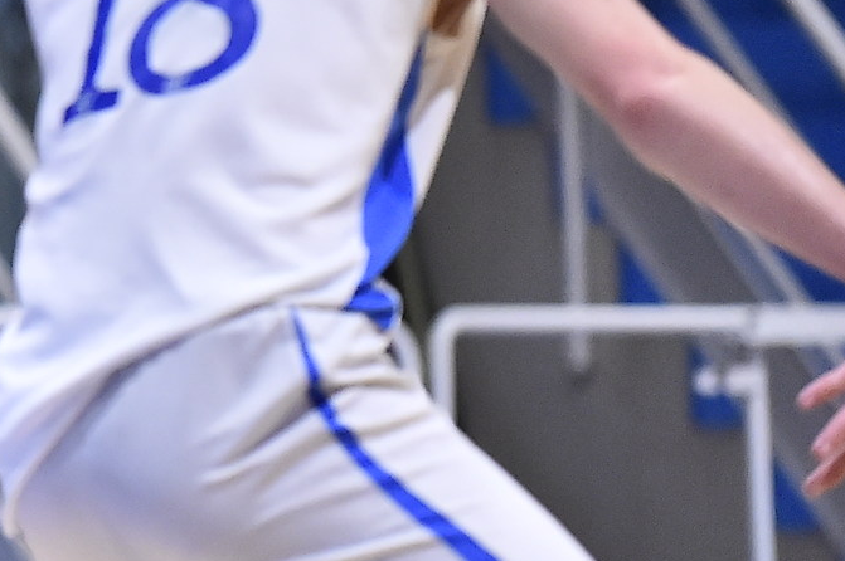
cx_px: -557
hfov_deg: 3.7
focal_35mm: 554
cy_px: -32
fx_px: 12991
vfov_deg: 2.5
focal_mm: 155
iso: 5000
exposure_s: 1/640
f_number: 3.2
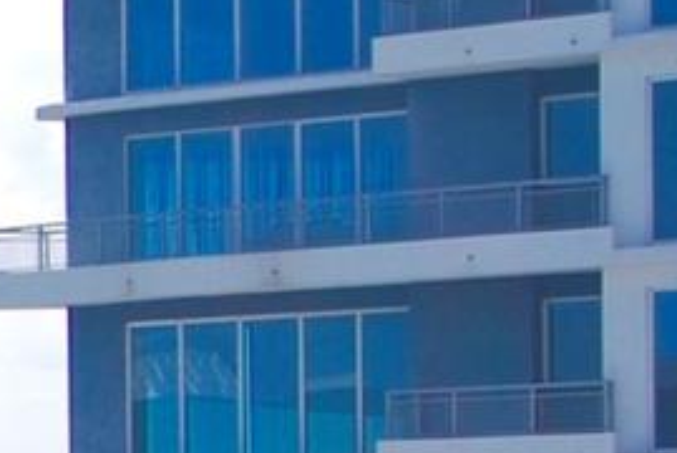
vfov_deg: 6.3
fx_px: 4029
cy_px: 712
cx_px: -1168
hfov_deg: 8.4
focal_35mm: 214
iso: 100
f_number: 9
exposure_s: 1/320
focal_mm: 24
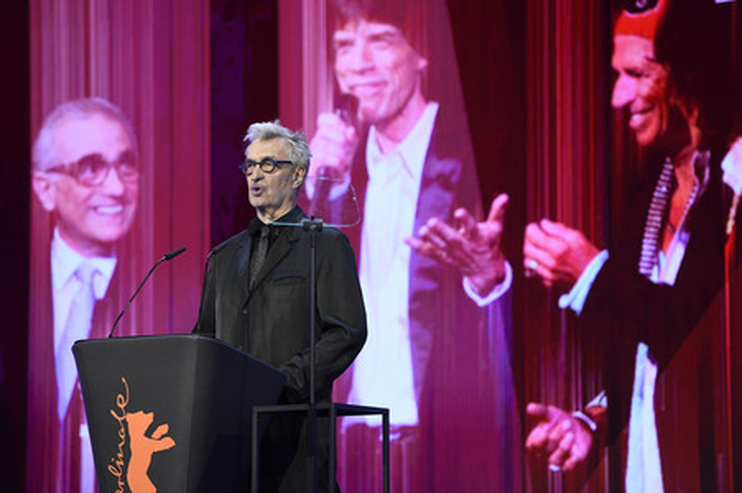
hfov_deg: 11.8
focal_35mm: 175
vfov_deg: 7.8
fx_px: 3604
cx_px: 371
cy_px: 246
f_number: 3.5
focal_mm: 175
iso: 2500
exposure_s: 1/320
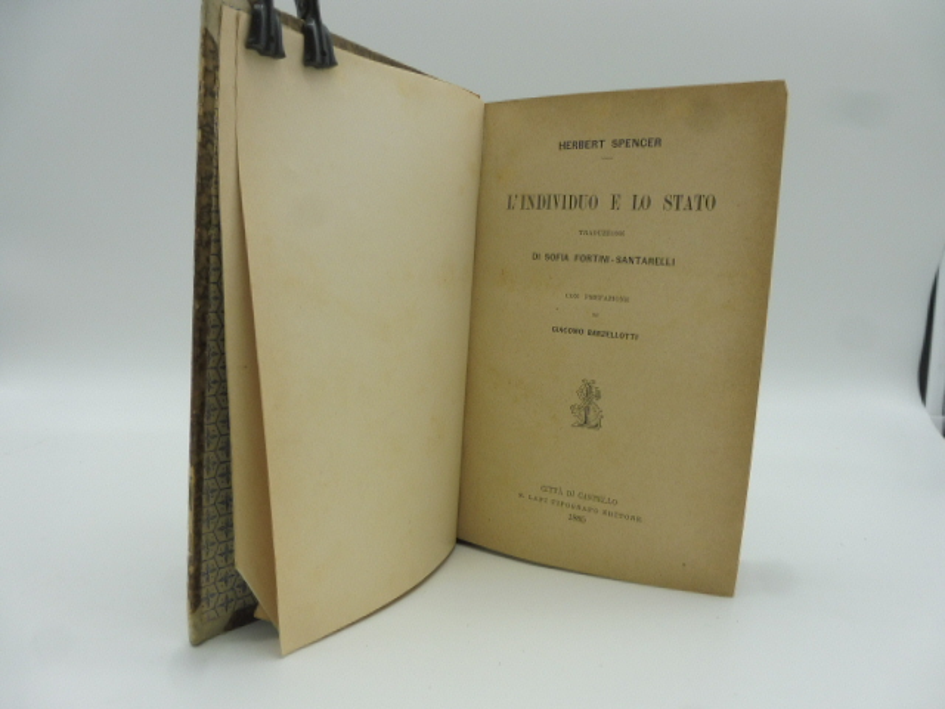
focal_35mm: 24
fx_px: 655
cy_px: 354
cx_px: 472
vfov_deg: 56.8
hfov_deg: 71.6
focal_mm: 4.3
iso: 100
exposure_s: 1/160
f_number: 4
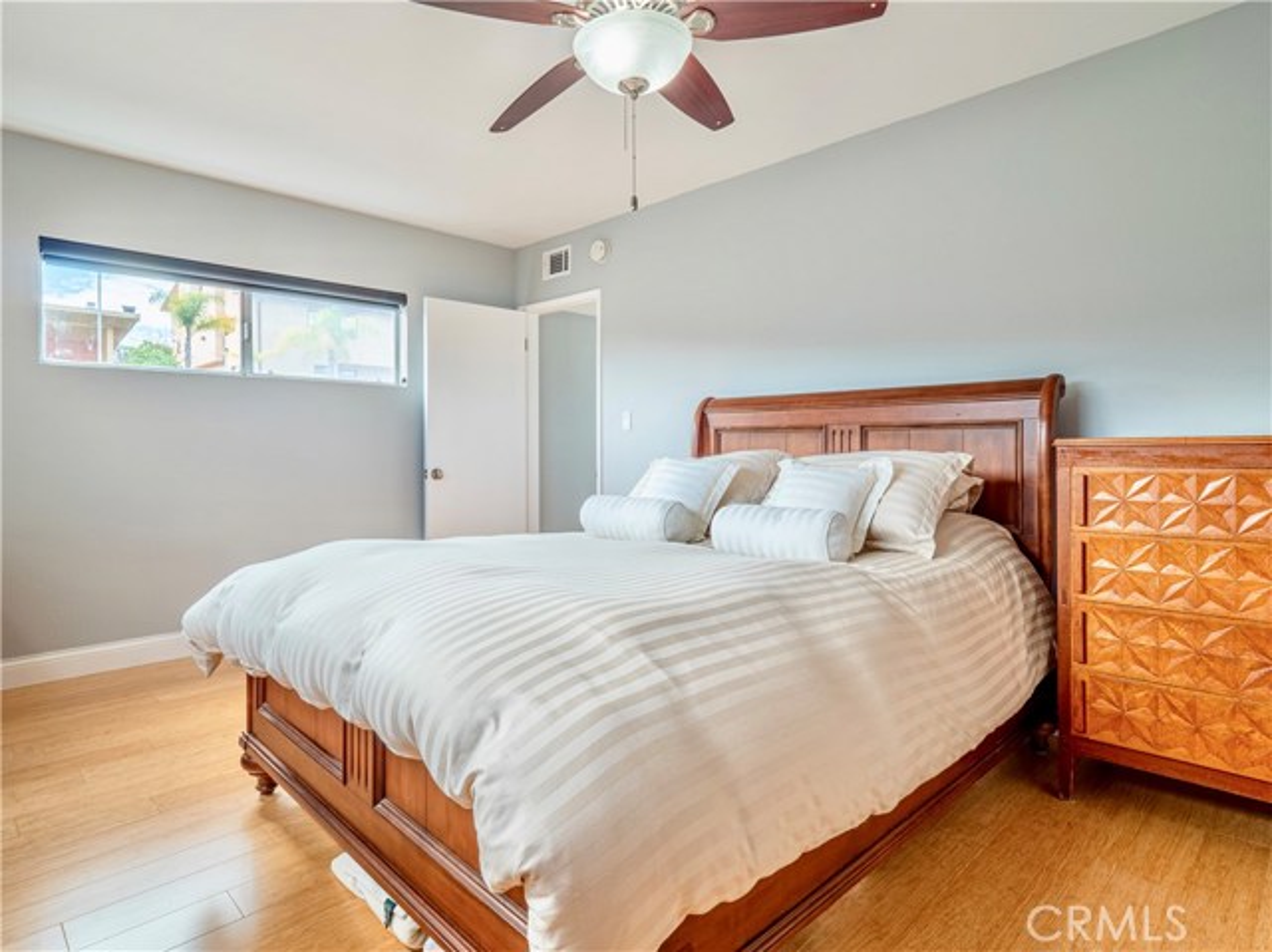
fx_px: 661
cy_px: 476
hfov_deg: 87.8
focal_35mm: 18
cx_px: 636
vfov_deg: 71.5
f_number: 8
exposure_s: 1/200
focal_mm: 9
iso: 200
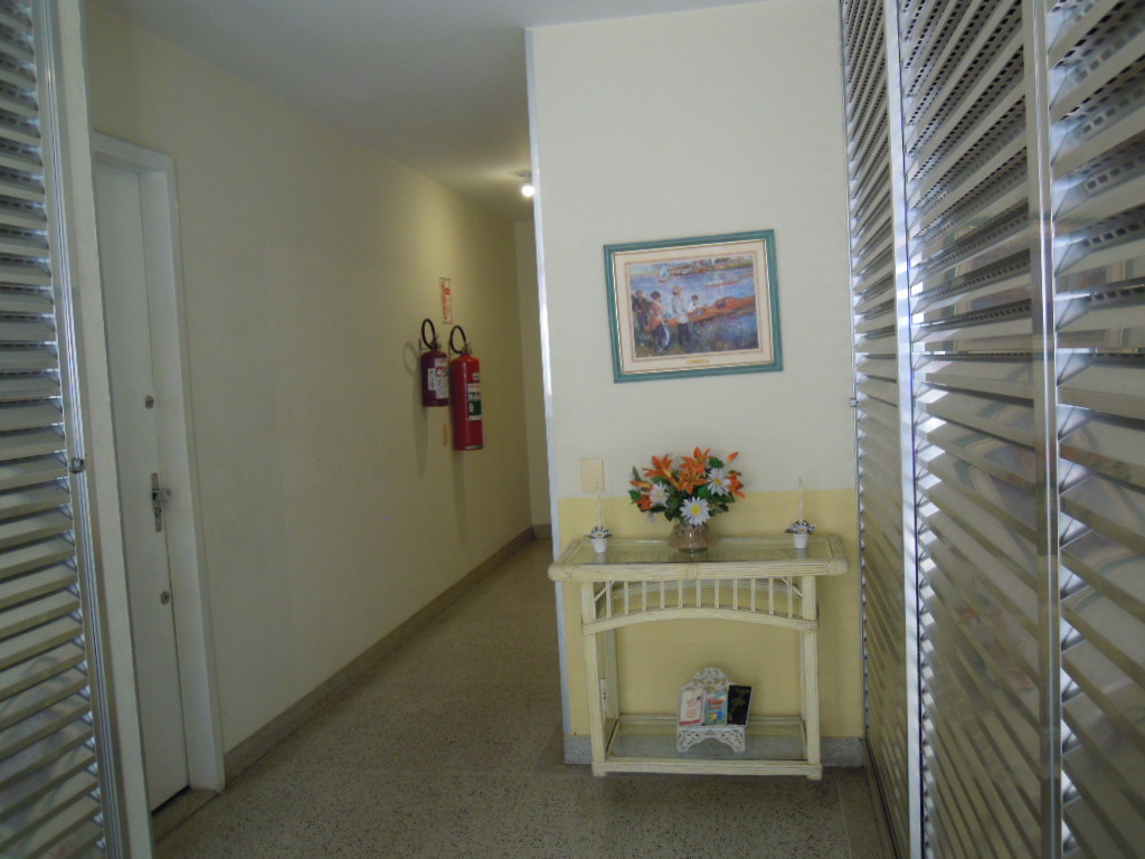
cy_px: 430
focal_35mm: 28
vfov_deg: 49.7
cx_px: 572
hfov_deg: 63.4
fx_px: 926
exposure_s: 1/60
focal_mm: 5
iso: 220
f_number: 2.7
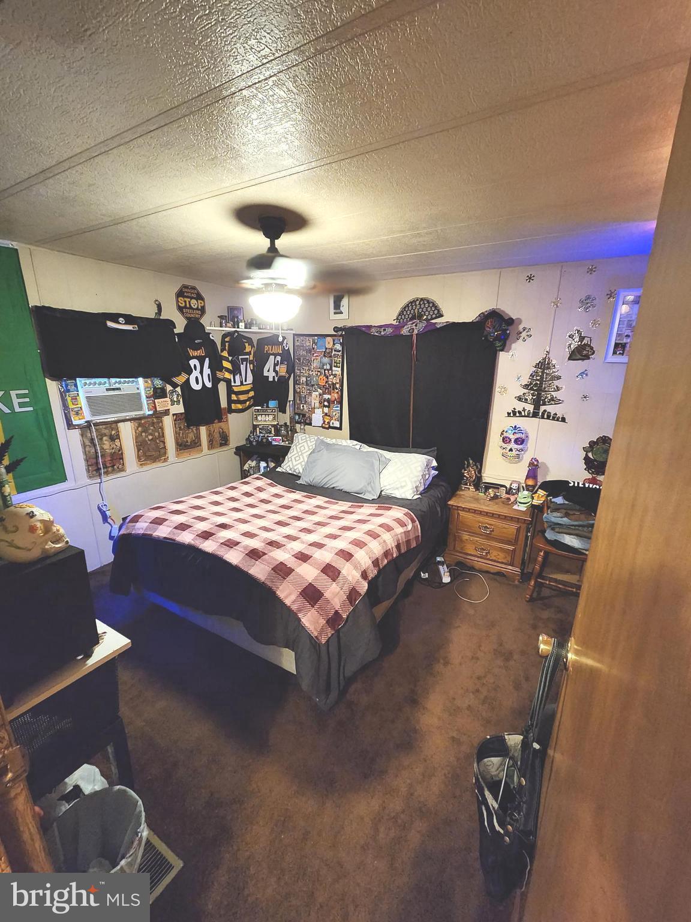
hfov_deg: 89.9
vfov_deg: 106.2
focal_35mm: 13
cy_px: 461
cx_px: 346
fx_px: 346
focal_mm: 2.2
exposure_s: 1/24
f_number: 2.2
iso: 1000
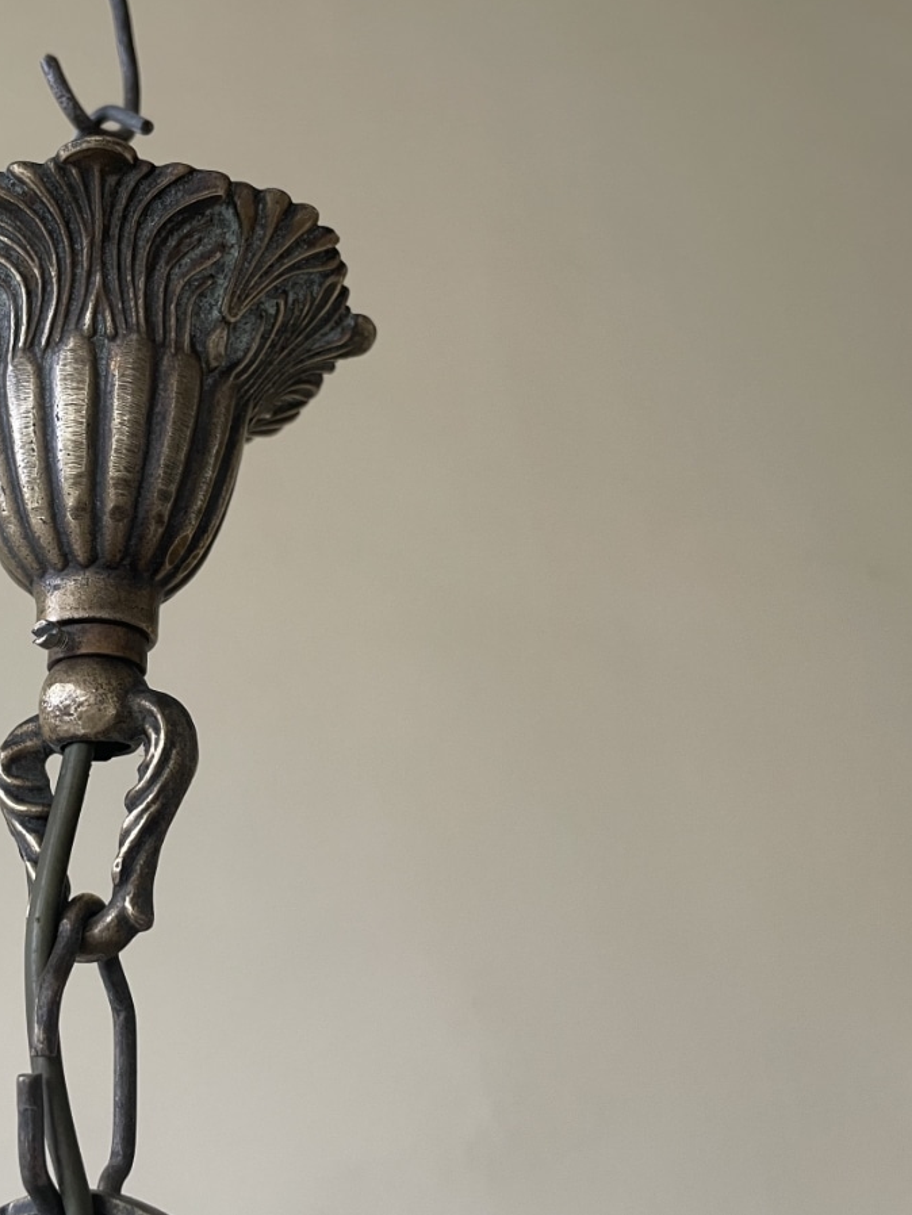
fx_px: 1229
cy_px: 604
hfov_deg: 38.5
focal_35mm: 35
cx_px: 129
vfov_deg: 52.6
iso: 125
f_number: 1.6
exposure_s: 1/61
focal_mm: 4.2
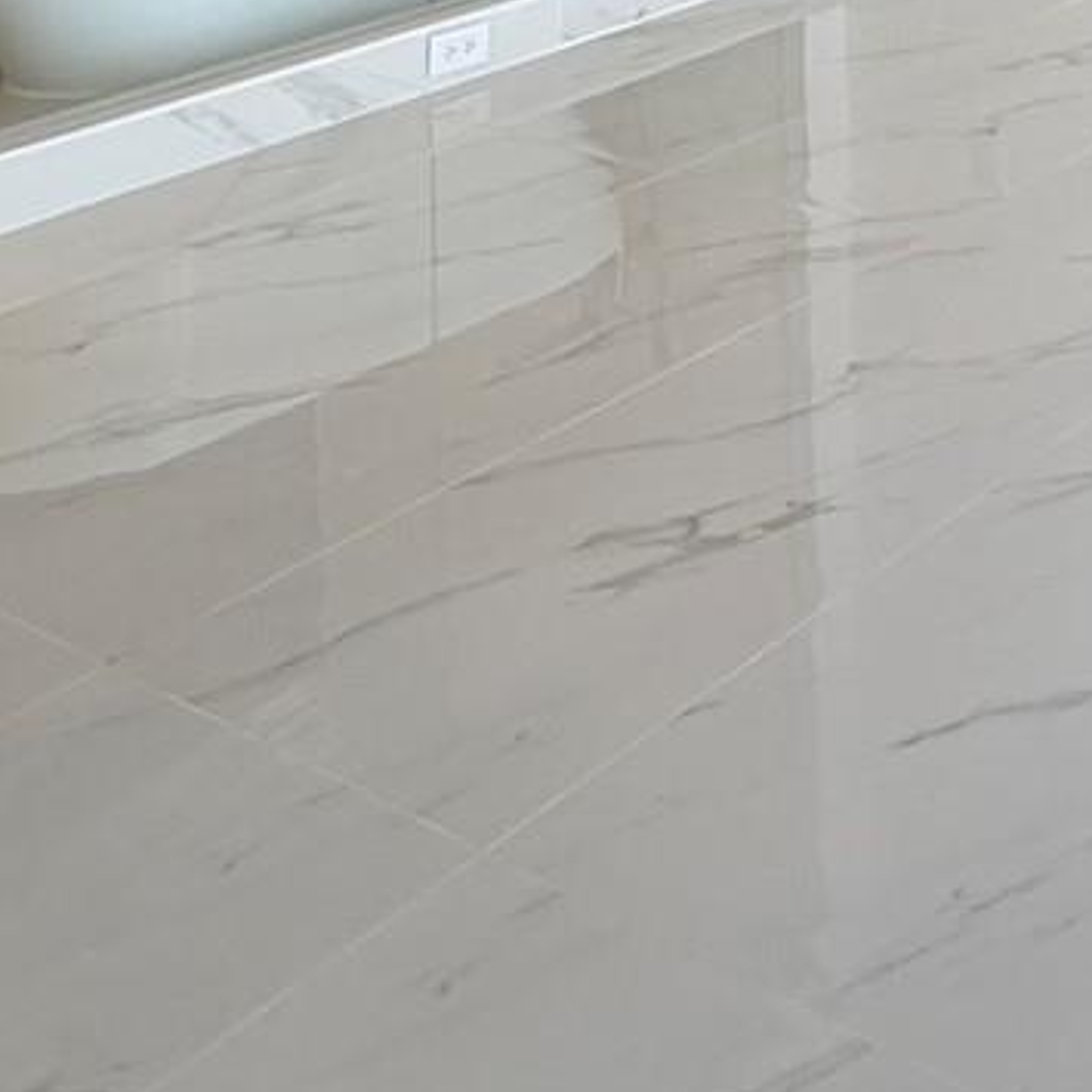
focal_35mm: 56
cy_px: -592
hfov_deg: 25.6
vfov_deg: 23.6
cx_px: 1478
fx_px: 1999
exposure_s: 1/120
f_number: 2.2
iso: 125
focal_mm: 2.22
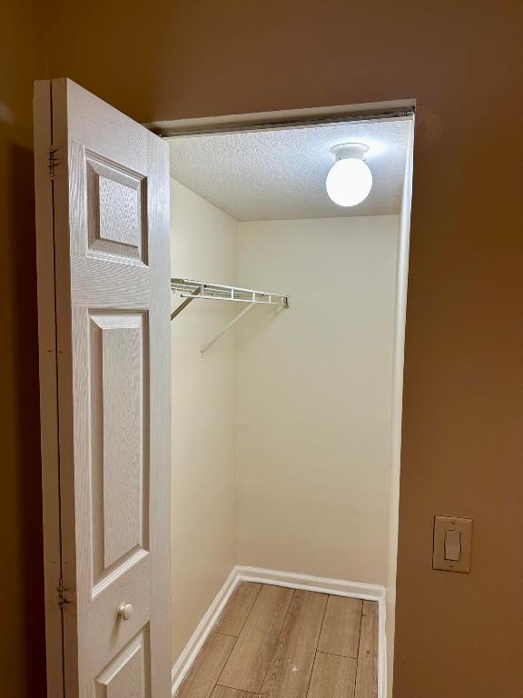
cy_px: 349
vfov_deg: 71.6
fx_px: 483
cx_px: 262
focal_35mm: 24
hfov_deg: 56.8
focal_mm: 6.86
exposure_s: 1/60
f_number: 1.78
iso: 125
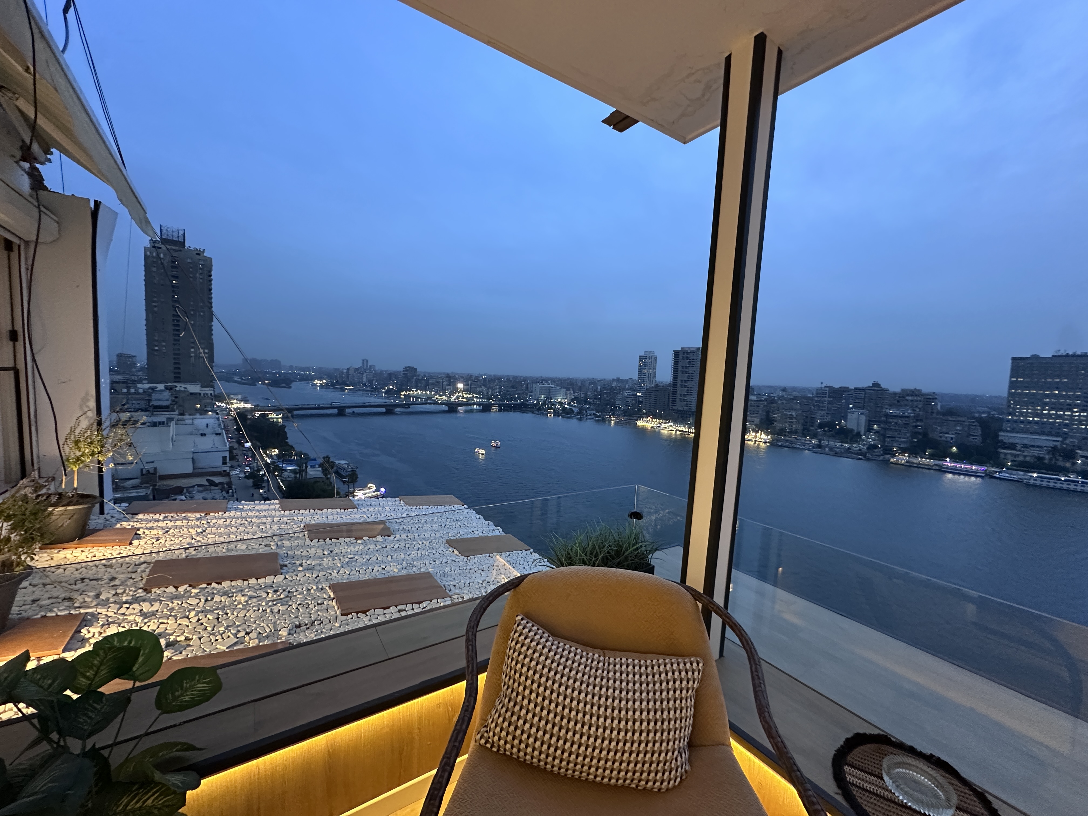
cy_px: 408
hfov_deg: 102.1
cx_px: 544
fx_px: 440
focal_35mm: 14
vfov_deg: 85.7
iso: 400
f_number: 2.2
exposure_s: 1/50
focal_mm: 2.22
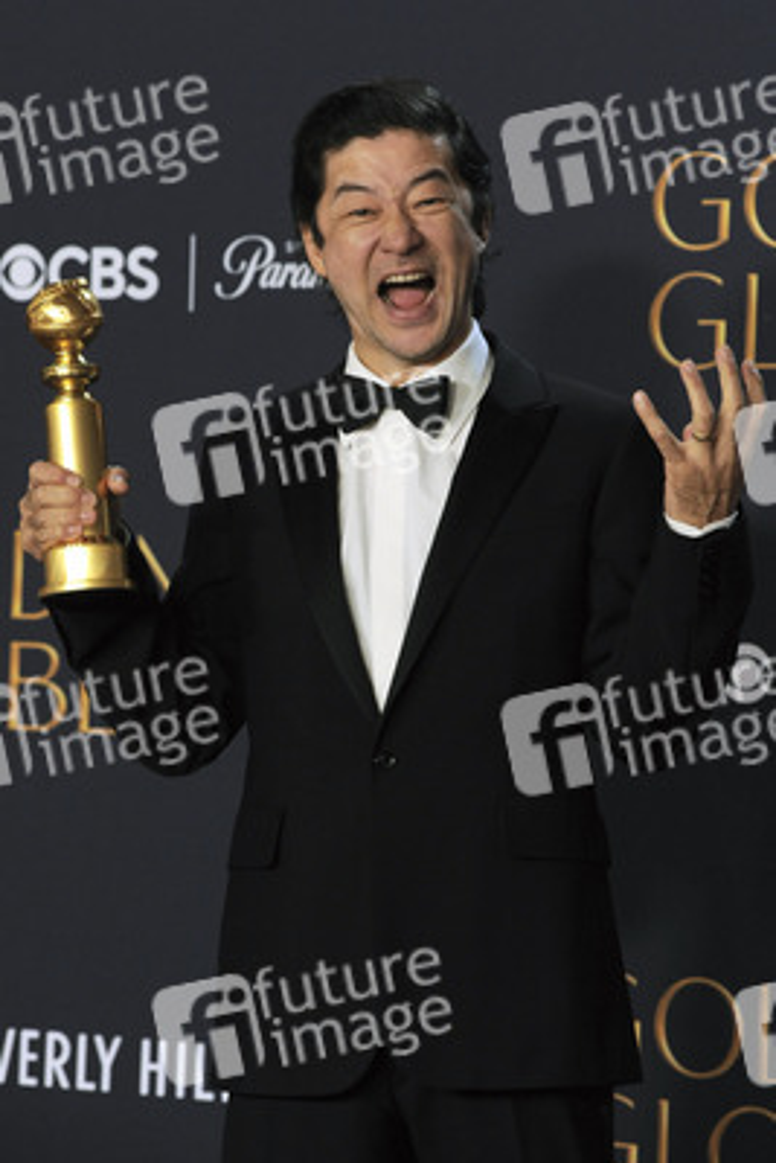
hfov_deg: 9.5
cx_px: 388
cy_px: 582
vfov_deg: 14.1
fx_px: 4684
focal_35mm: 145
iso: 2000
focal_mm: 145
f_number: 5.6
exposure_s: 1/160
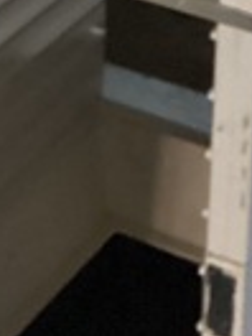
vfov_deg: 9.5
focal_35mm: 191
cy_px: -388
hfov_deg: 7.7
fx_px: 1854
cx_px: -31
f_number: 2.4
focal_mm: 3.3
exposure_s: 1/24
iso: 640
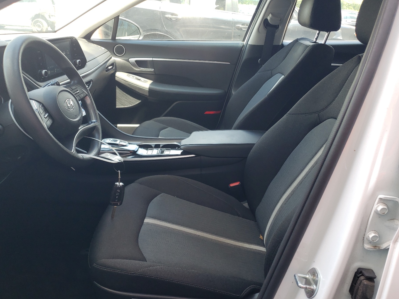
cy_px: 162
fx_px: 334
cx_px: 193
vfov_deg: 48.2
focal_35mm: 29
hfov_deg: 61.6
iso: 50
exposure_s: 1/133
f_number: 1.5
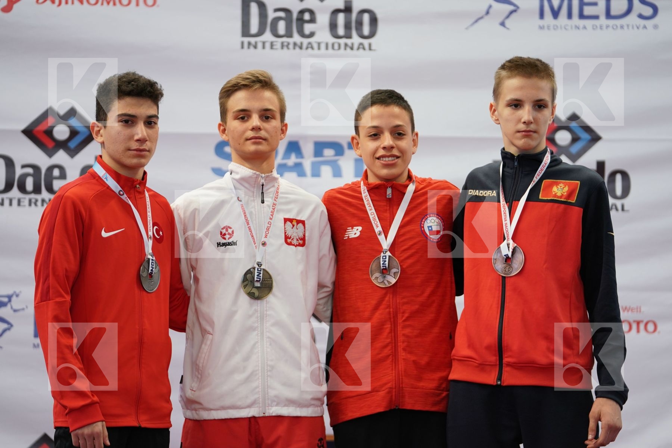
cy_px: 224
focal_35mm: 140
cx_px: 336
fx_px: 2613
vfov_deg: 9.8
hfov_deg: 14.7
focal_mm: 140
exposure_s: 1/125
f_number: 2.8
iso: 400
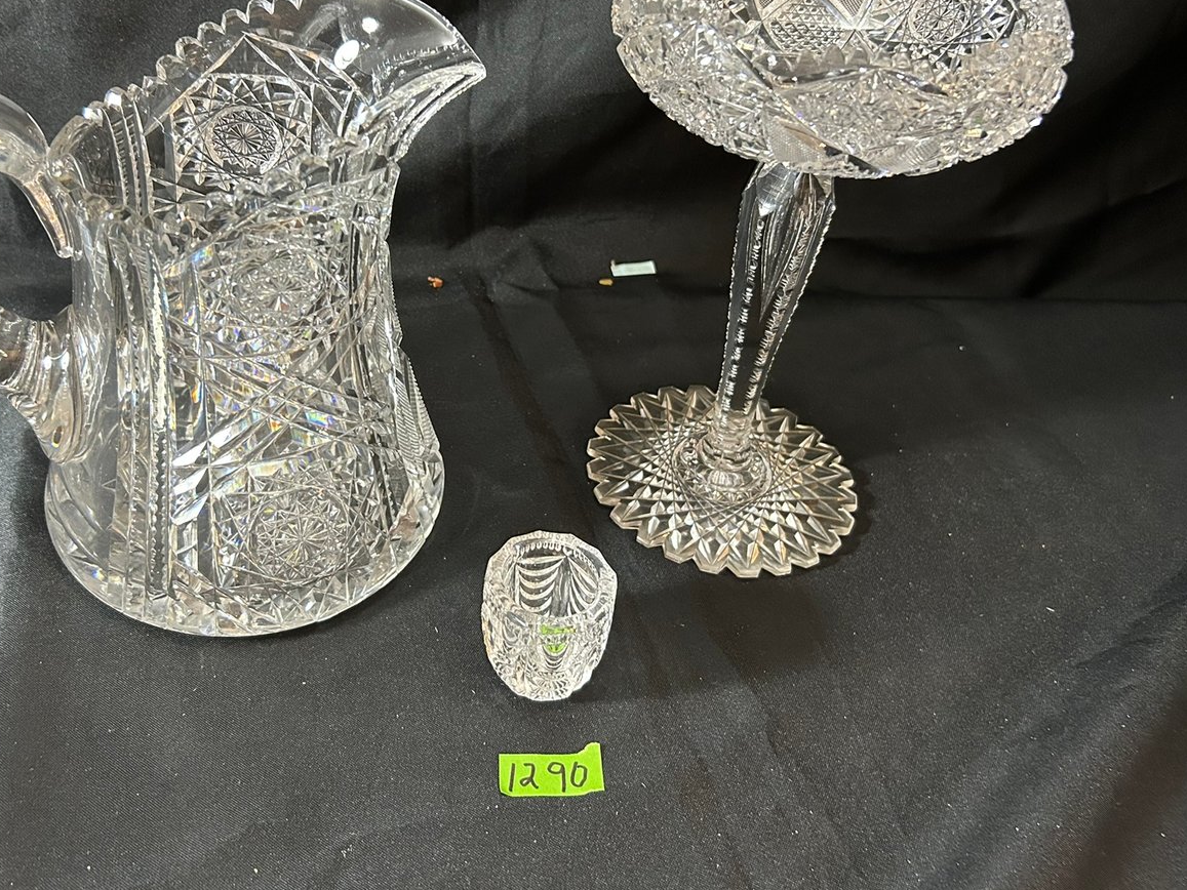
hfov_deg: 53.6
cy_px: 328
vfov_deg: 41.5
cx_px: 482
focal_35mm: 34
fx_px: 1166
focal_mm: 5.7
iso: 400
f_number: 1.5
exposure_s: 1/40
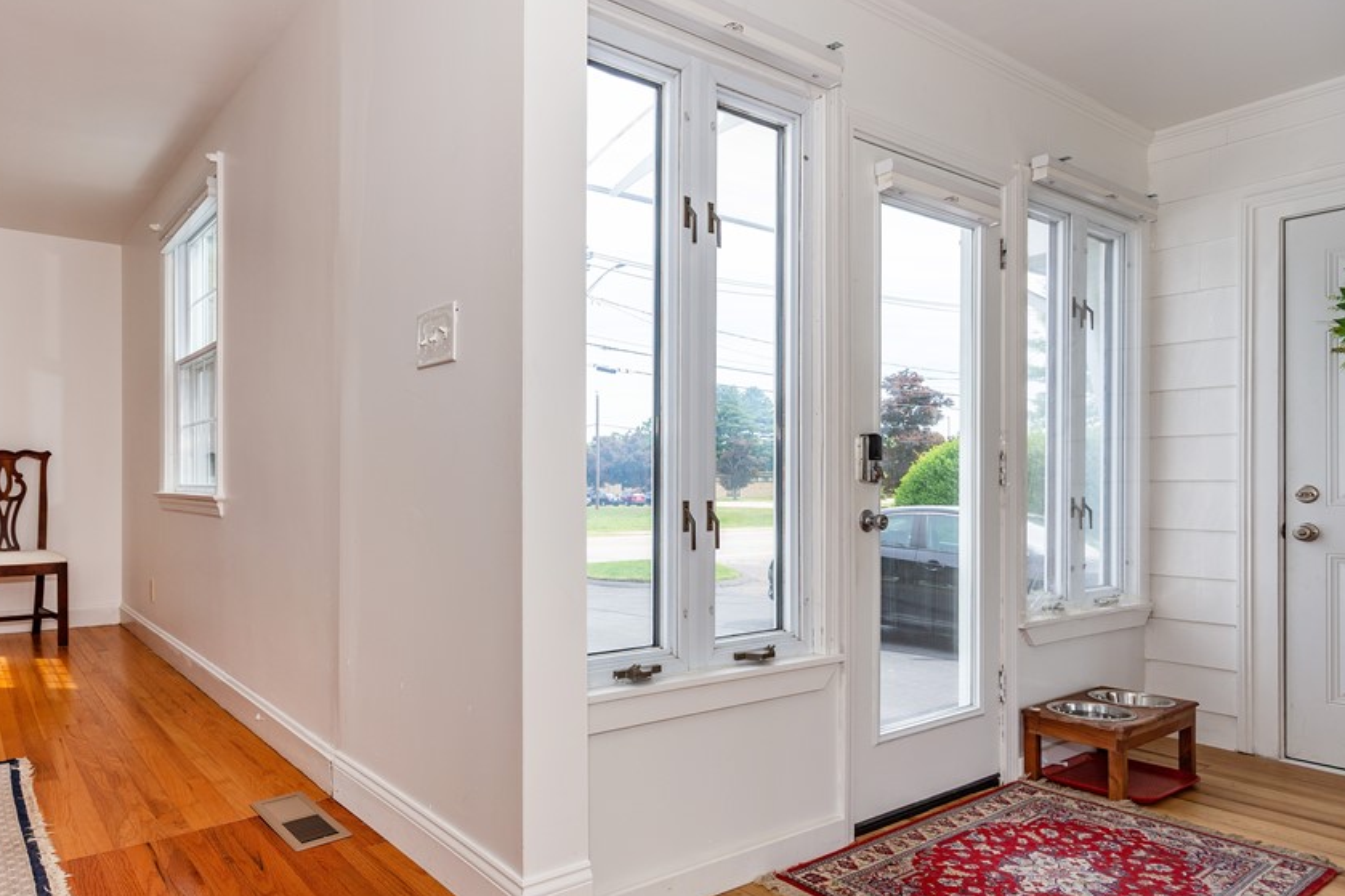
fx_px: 822
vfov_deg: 57.1
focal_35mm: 22
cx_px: 515
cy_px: 482
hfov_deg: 77.4
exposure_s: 1/60
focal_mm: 17
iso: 100
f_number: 6.3
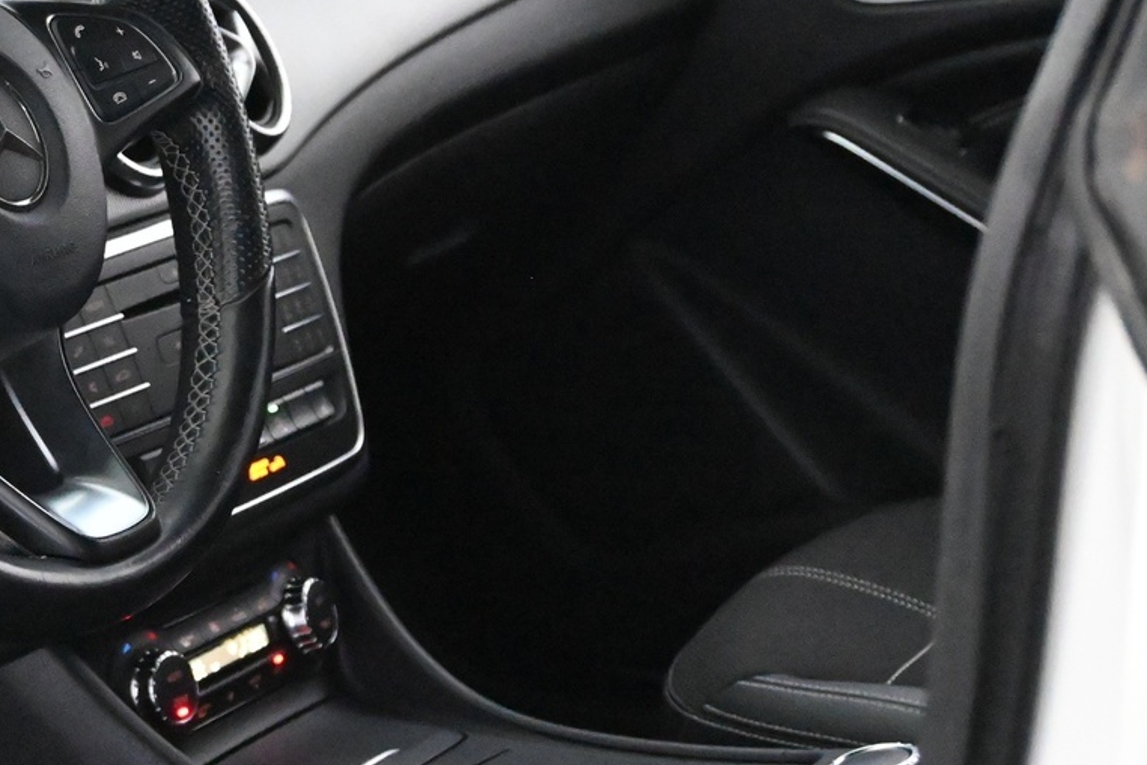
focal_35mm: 118
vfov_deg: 11.6
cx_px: 95
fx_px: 3761
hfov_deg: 17.1
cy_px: 143
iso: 12800
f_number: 5.3
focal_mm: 37
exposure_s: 1/60
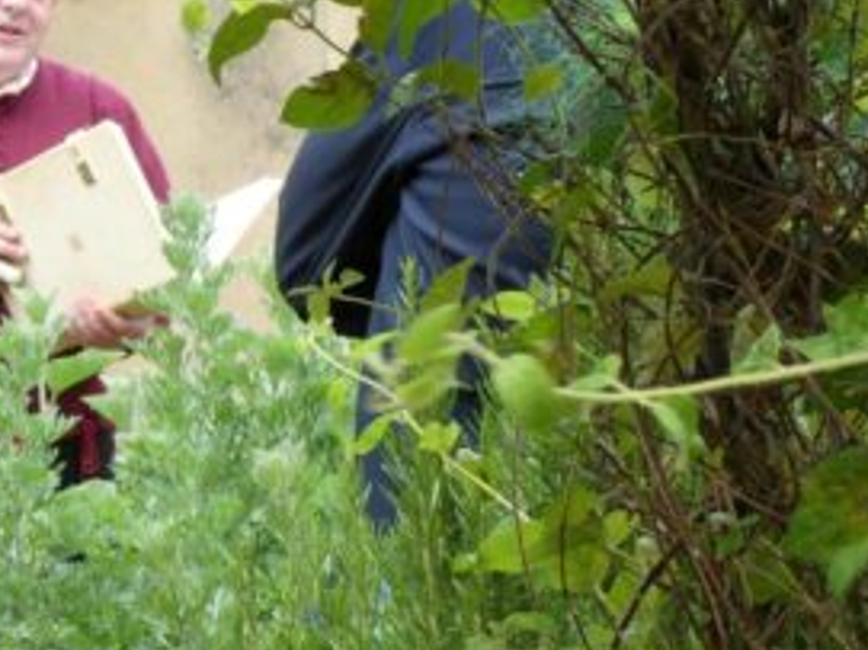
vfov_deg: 8.6
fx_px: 4336
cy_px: 307
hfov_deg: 11.4
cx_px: 64
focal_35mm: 173
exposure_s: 1/80
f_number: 5
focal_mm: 10.9
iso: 100
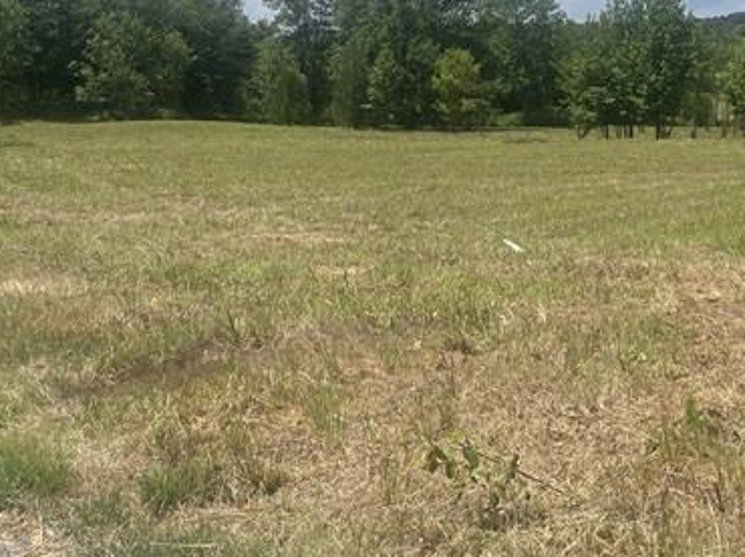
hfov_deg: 39.8
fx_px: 968
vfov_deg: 31.1
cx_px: 632
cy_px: 92
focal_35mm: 45
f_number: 1.6
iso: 50
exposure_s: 1/5917
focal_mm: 5.1
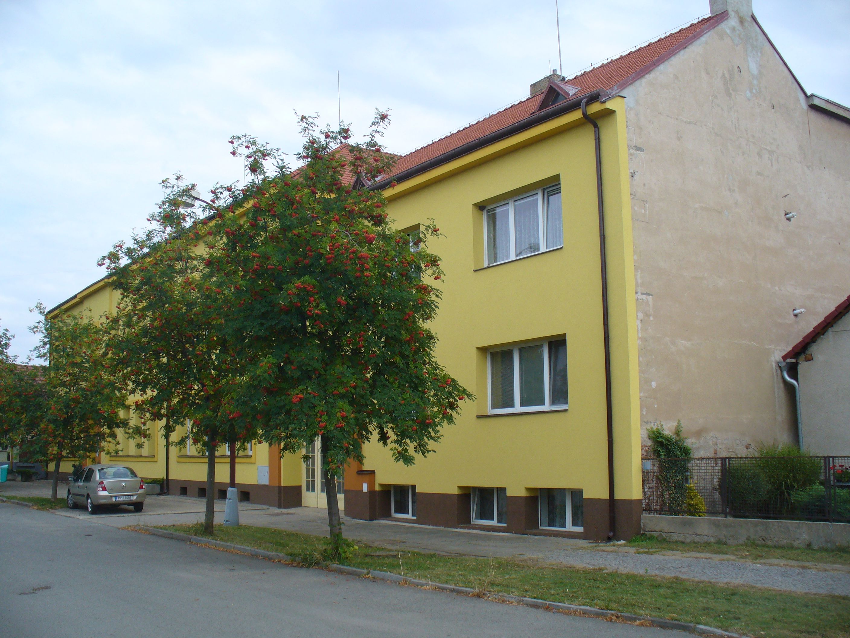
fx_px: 909
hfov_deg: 50.1
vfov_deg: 38.7
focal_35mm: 37
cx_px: 425
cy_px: 319
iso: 80
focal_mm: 6.1
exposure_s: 1/200
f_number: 5.6
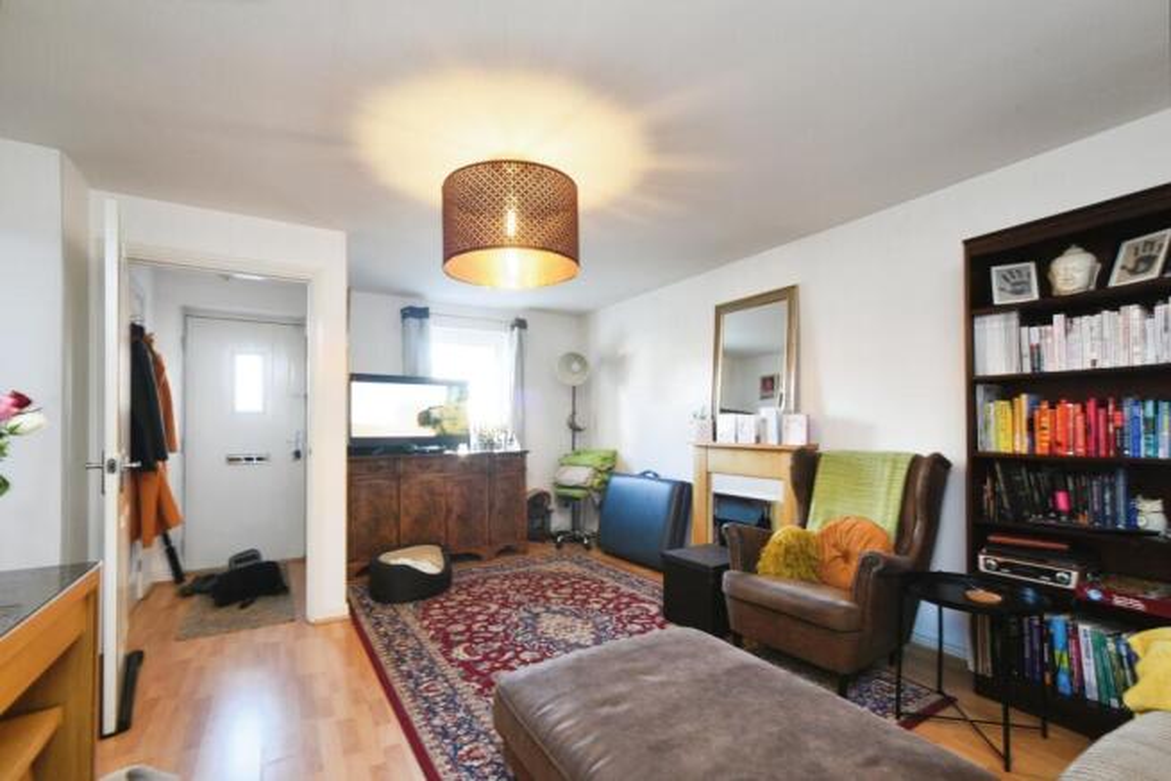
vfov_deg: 73.8
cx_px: 586
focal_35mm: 16
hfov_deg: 96.7
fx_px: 521
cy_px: 390
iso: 400
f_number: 10
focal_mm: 16
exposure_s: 1/2
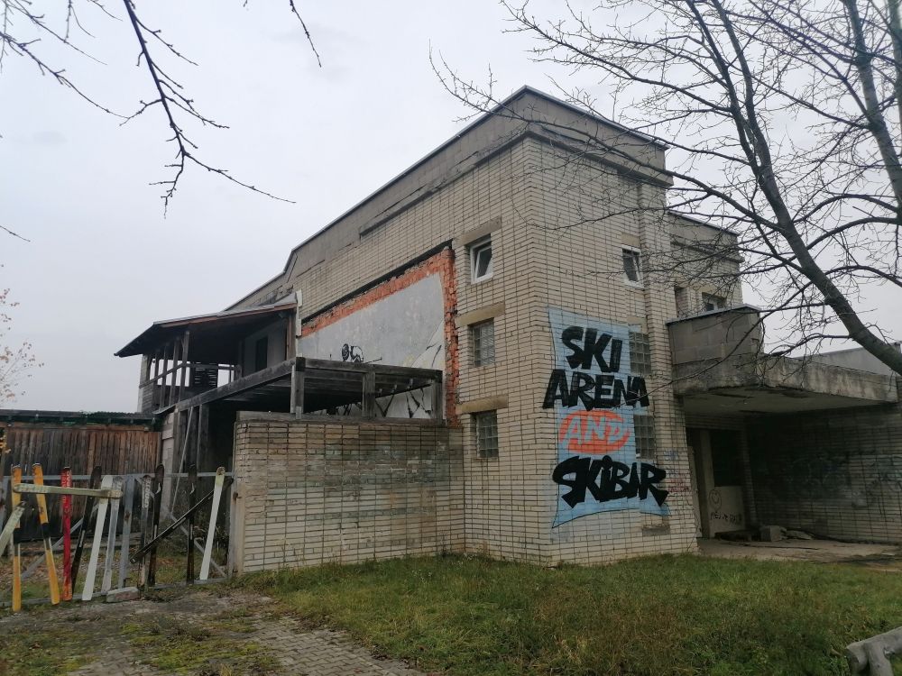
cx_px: 451
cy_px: 338
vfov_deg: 51.4
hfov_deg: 65.3
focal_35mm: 27
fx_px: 704
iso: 50
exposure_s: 1/449
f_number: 1.8
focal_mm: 4.75
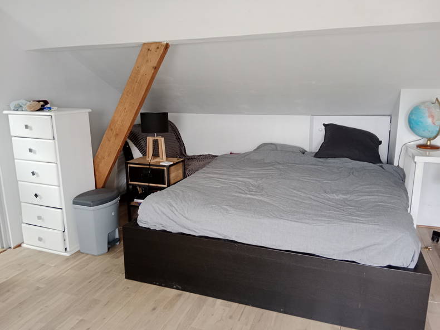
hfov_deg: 67.3
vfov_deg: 53.0
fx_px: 330
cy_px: 165
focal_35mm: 26
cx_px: 220
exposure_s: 1/33.3
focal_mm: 3.96
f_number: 1.8
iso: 922
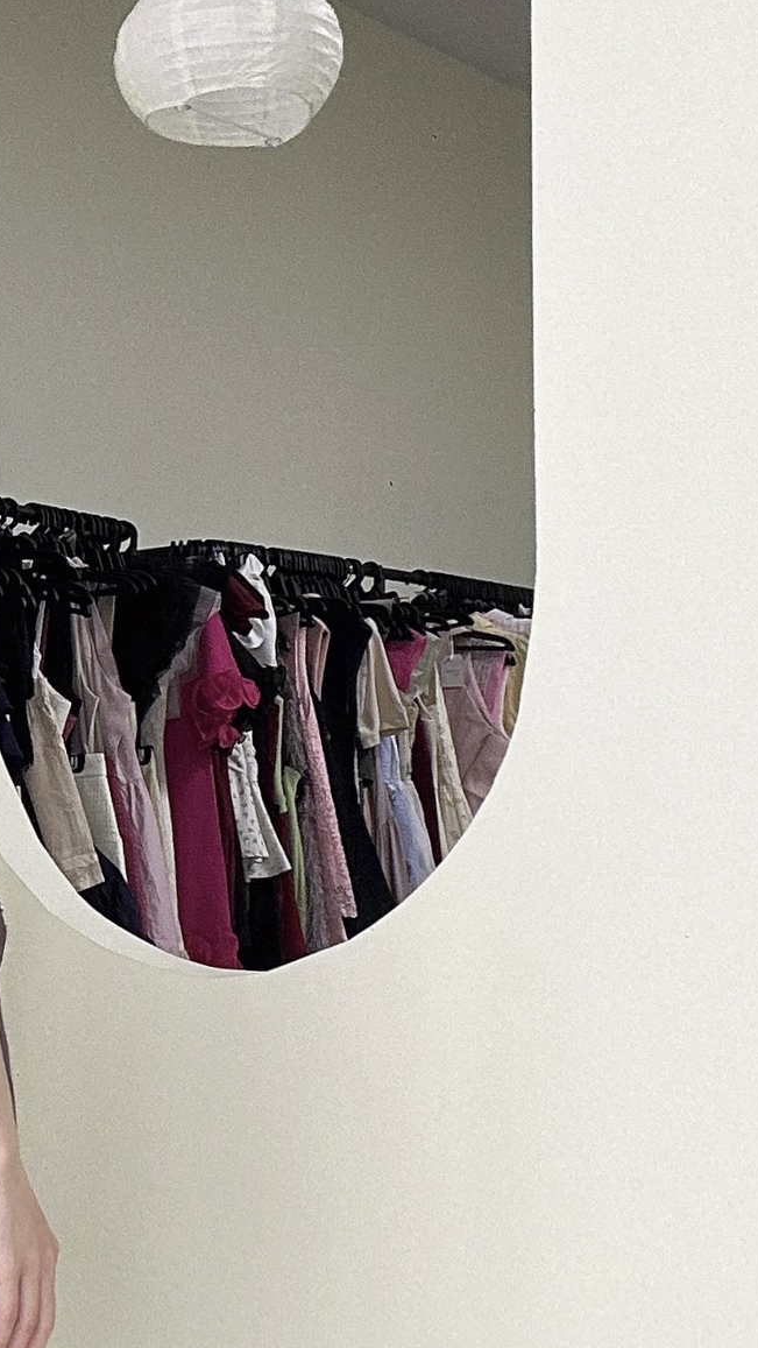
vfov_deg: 36.4
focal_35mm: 52
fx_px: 1858
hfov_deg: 20.8
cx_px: -255
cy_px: 1301
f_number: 1.9
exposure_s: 1/60
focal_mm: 2.69
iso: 100
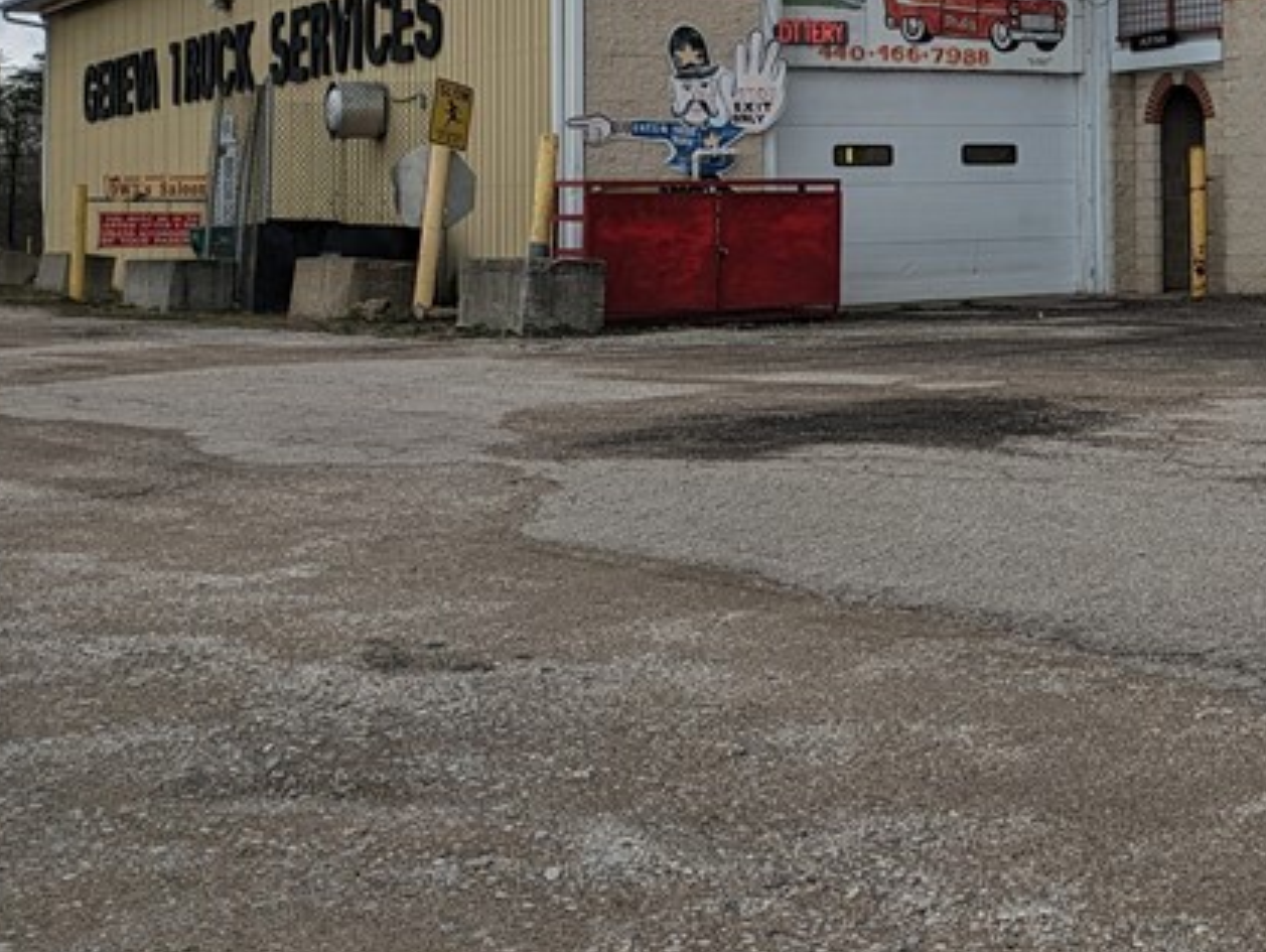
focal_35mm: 61
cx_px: 1452
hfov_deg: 28.3
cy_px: 60
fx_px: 2233
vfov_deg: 23.3
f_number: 1.89
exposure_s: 1/772
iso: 46
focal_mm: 5.43
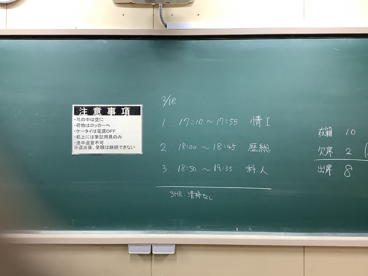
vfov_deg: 45.4
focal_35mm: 31
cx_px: 184
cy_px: 138
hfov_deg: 58.4
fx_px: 330
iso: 64
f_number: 2.4
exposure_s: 1/50
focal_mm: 3.3
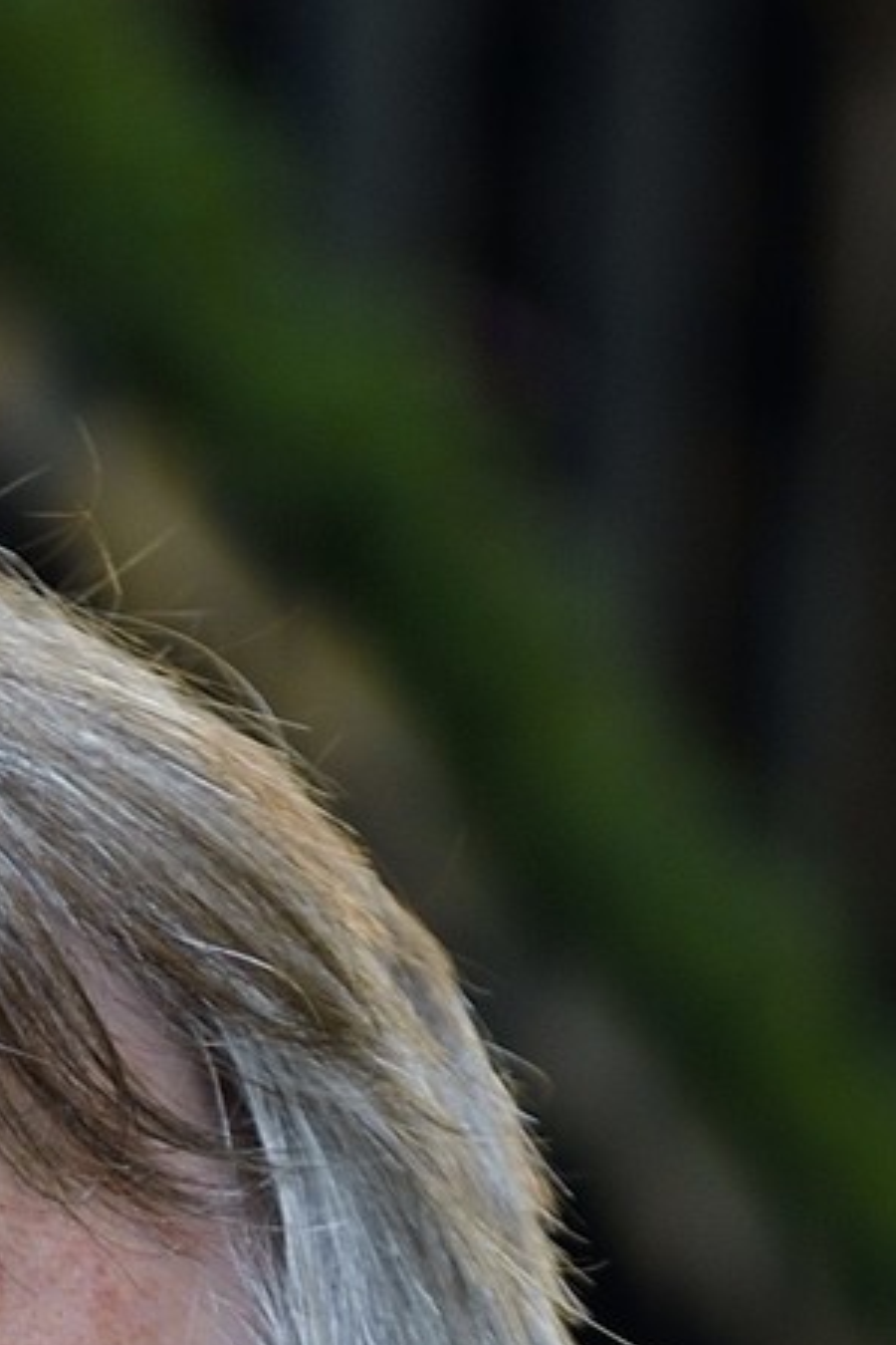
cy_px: 3249
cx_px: -559
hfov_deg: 4.1
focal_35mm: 331
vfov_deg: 6.0
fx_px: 12356
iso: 200
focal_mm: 62
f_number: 4.5
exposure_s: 1/160
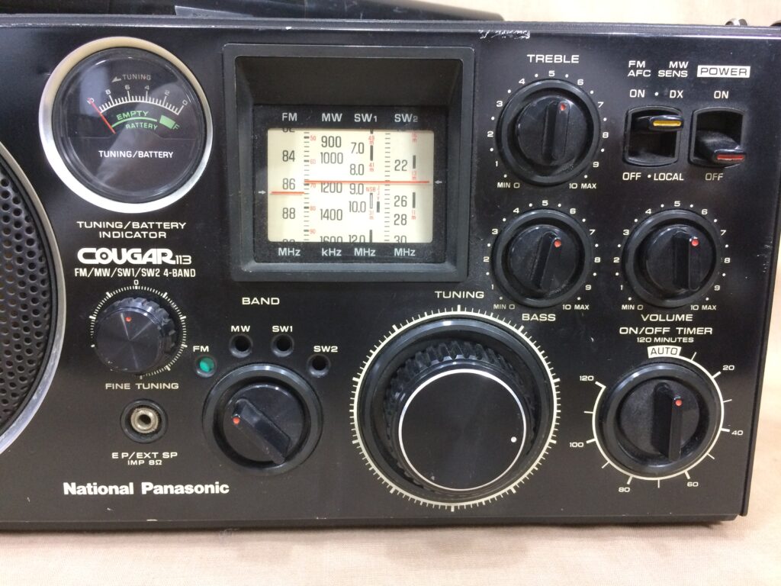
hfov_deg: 61.7
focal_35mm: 29
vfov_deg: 48.2
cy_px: 293
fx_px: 654
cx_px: 390
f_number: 2.2
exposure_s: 1/30
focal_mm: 4.15
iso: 125
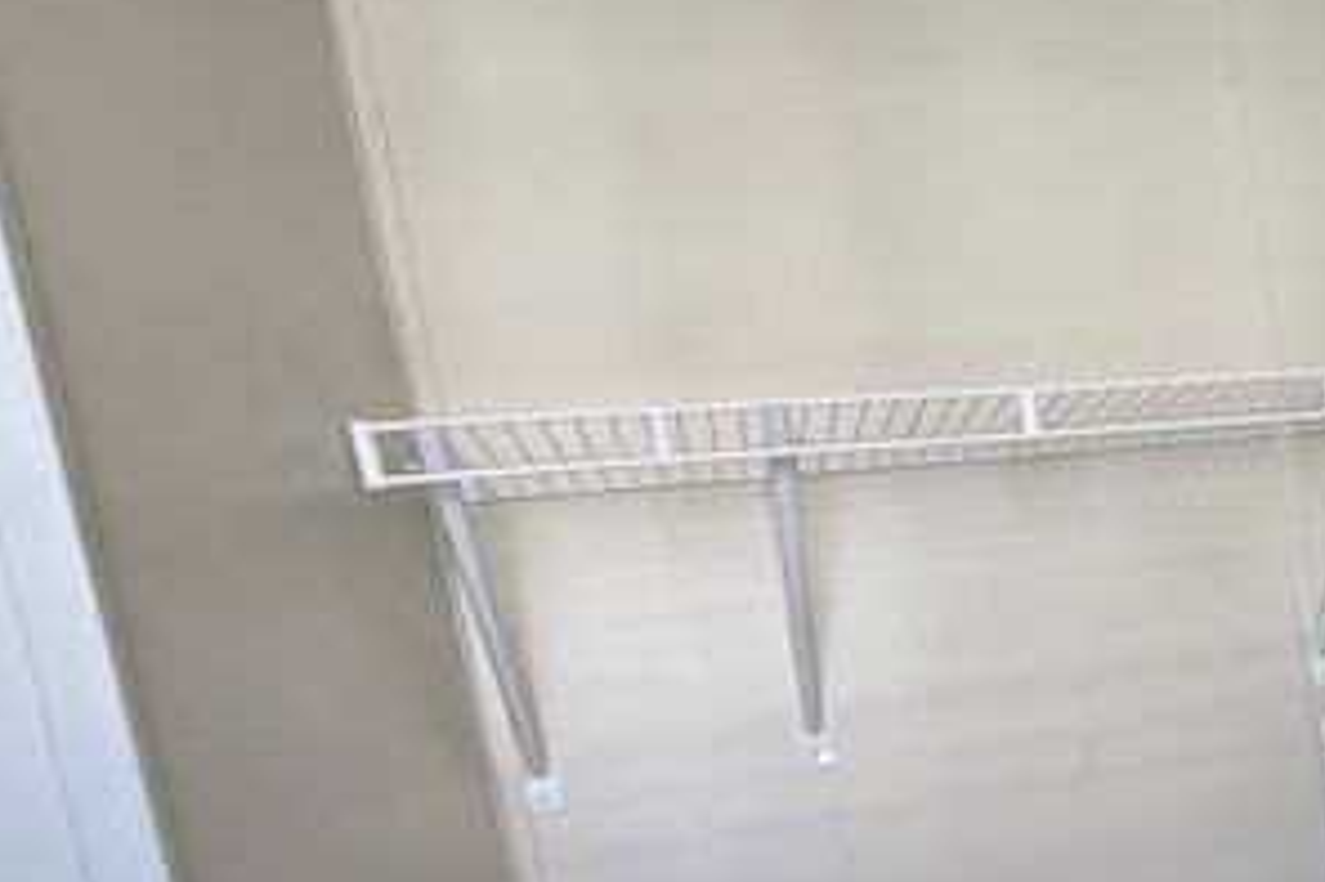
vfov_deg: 38.4
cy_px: 786
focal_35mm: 32
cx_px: 1276
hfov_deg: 49.7
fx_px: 1177
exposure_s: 1/60
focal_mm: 2.2
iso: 64
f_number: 2.2
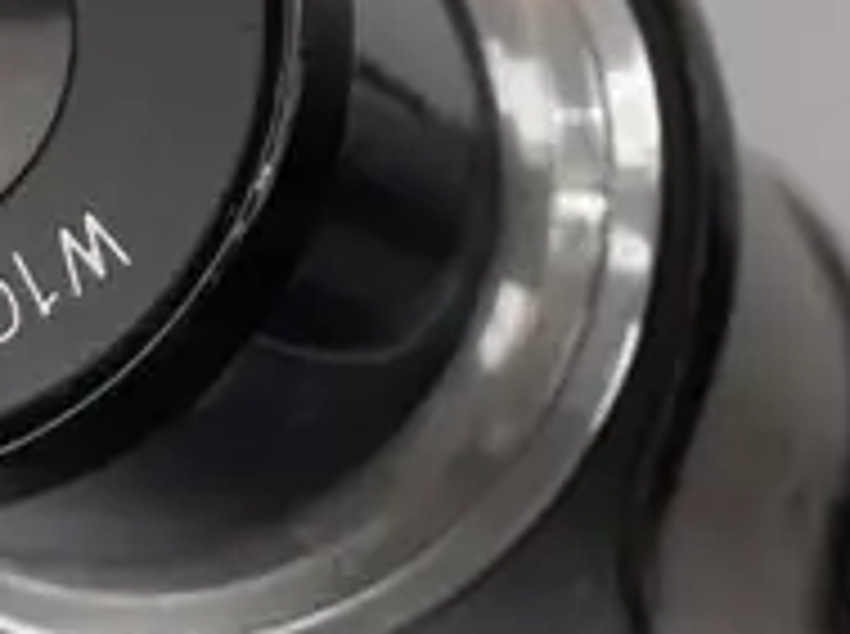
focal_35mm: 304
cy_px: 414
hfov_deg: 6.5
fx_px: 7451
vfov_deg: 4.9
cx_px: 1124
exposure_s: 1/500
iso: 3200
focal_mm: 28
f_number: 5.6
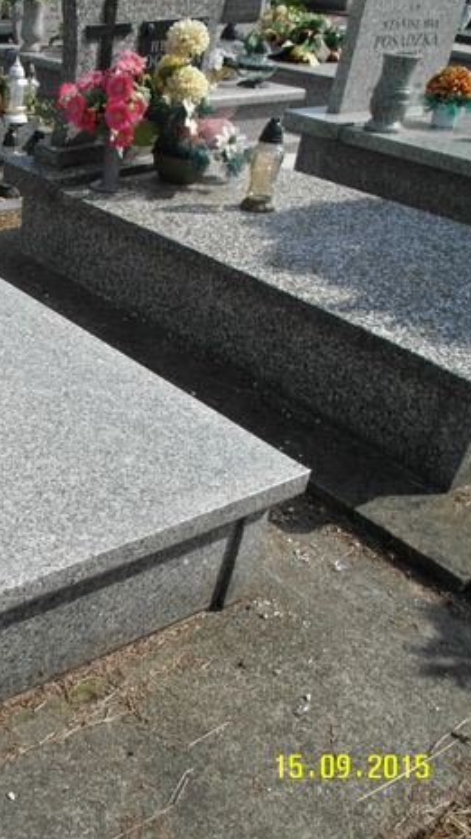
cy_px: 426
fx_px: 801
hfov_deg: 29.1
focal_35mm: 36
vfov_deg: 55.3
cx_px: -67
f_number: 4.4
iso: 80
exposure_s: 1/750
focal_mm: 5.2
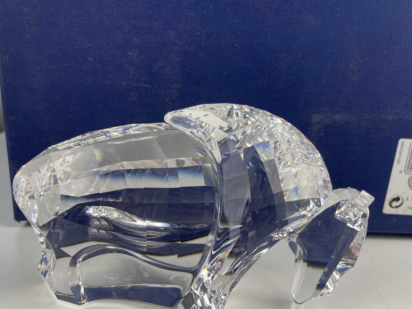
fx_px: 345
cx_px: 195
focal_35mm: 29
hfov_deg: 61.6
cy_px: 163
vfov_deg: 48.2
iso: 32
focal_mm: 5.1
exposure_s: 1/142
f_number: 1.6
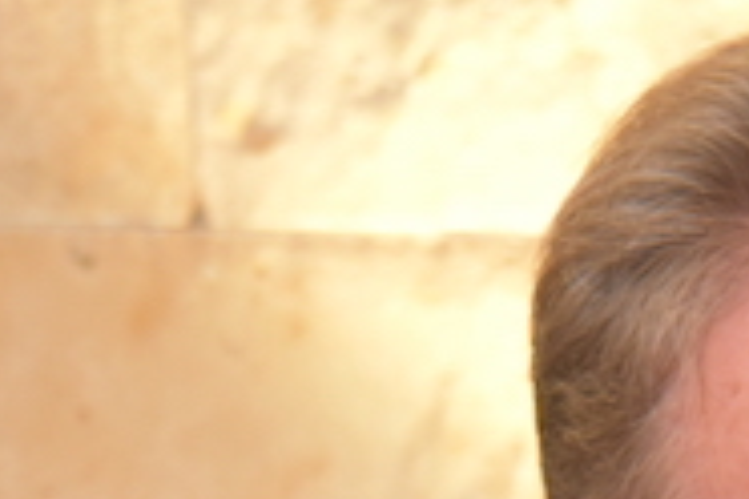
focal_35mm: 320
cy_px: 1050
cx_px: 294
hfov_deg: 6.4
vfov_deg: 4.2
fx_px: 6657
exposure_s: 1/60
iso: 3200
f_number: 4
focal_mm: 58
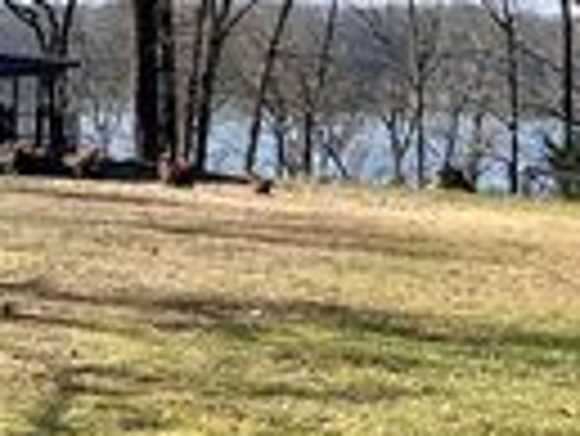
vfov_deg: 14.5
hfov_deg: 17.1
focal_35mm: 101
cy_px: 52
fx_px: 1694
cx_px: -342
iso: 50
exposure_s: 1/4115
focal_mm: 5.7
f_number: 1.5
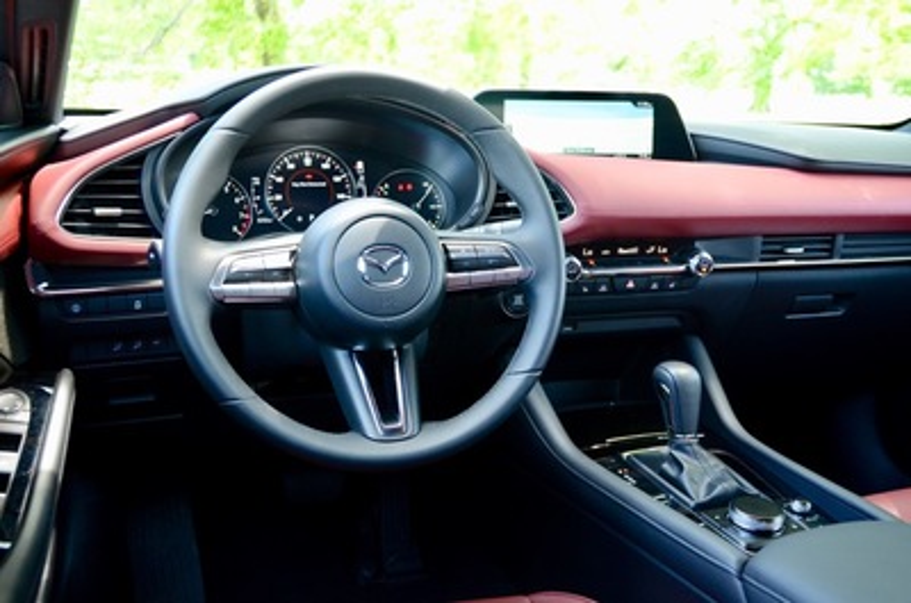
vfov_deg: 36.7
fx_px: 909
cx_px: 456
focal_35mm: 36
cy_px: 302
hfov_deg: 53.2
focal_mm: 24
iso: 800
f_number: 4
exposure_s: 1/60
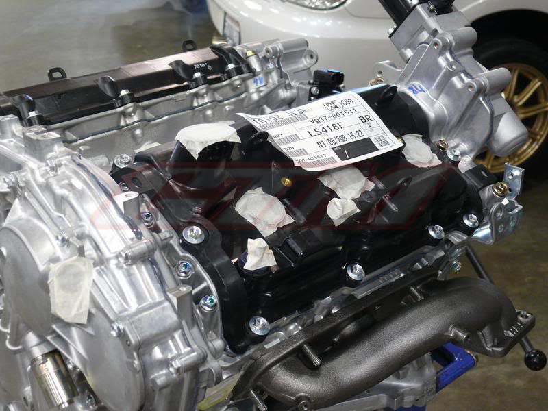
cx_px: 274
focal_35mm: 50
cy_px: 206
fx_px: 792
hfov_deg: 38.2
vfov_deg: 29.1
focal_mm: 10.5
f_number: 3.2
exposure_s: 1/13
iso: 200
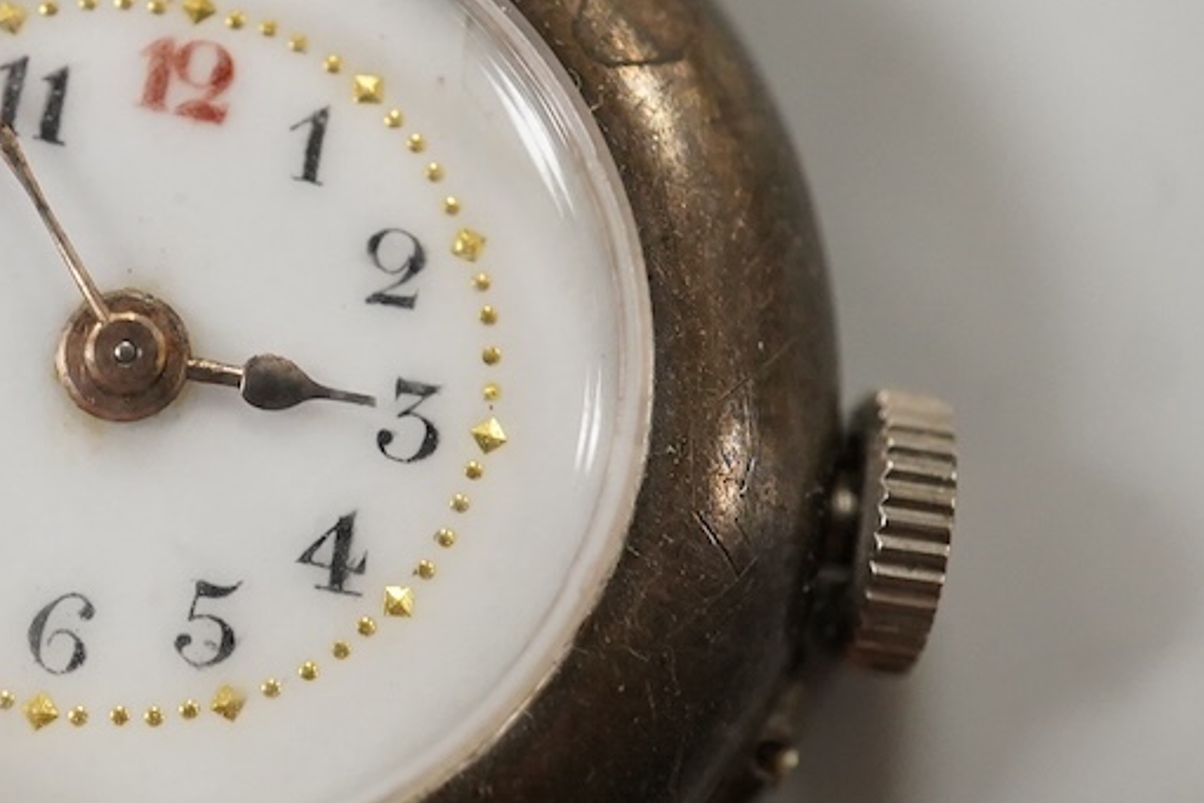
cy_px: 339
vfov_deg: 13.8
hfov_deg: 20.3
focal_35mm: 99
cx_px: 201
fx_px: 3312
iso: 2500
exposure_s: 1/200
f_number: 8
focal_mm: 30
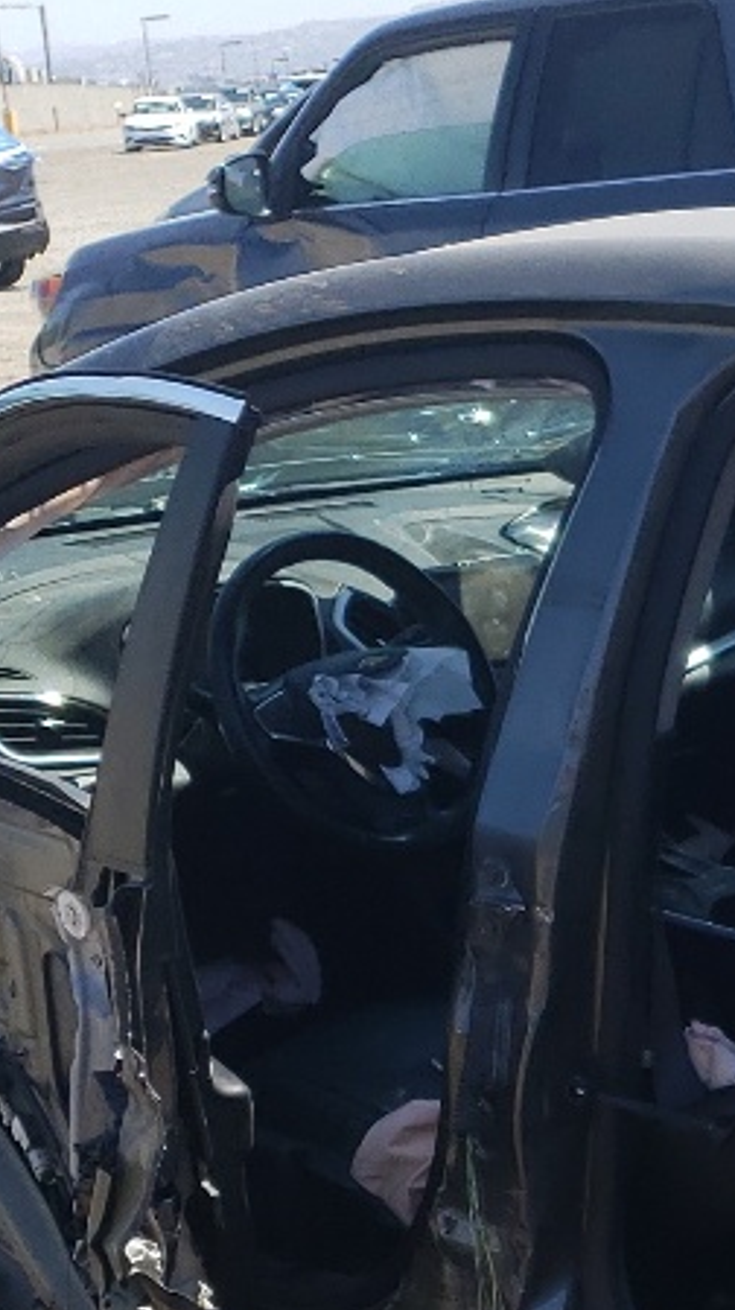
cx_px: 1140
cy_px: 1185
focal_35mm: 101
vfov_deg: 20.7
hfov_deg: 11.4
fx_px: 3505
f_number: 1.5
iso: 50
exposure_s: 1/1429
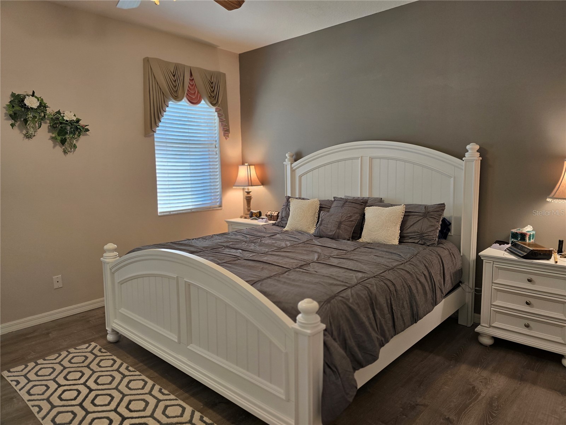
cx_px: 283
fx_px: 376
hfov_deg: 73.9
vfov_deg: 58.9
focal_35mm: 23
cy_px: 212
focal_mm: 6.3
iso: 125
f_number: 1.7
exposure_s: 1/120
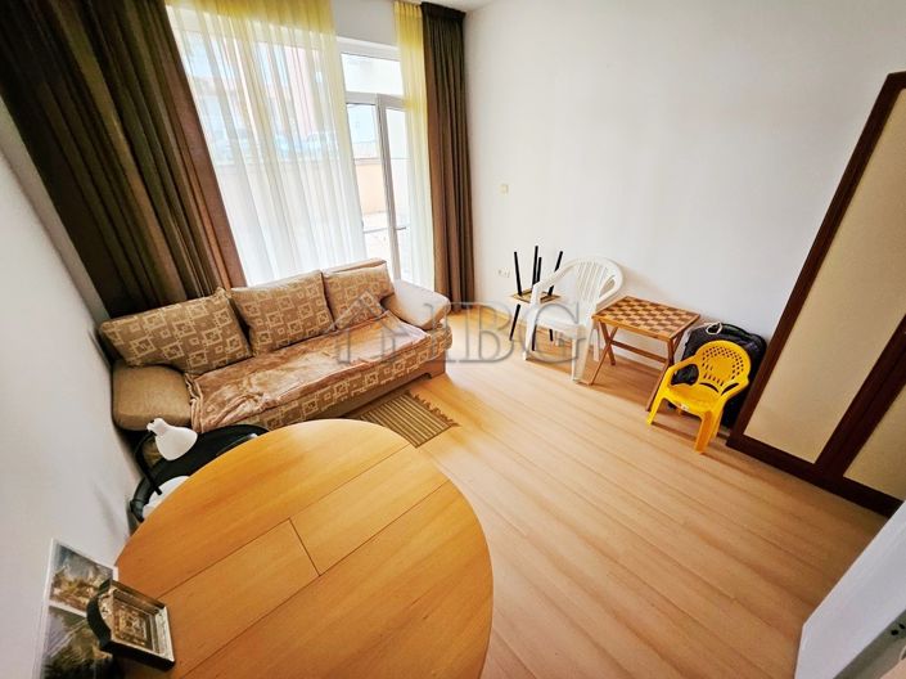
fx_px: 340
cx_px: 453
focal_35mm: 13
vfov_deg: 89.9
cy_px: 340
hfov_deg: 106.2
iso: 200
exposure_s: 1/50
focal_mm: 1.7
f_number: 2.2
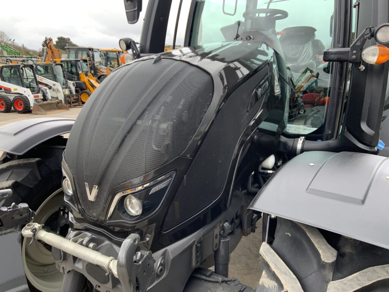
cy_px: 146
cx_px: 194
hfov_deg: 61.7
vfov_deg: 48.2
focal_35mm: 29
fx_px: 326
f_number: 1.8
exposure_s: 1/223
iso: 16
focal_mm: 3
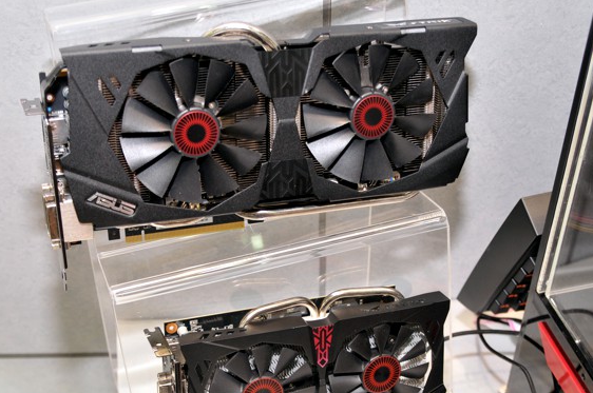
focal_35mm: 64
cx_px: 267
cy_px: 260
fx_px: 1053
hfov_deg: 31.4
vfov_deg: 21.1
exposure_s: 1/60
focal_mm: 32
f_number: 4
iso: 400
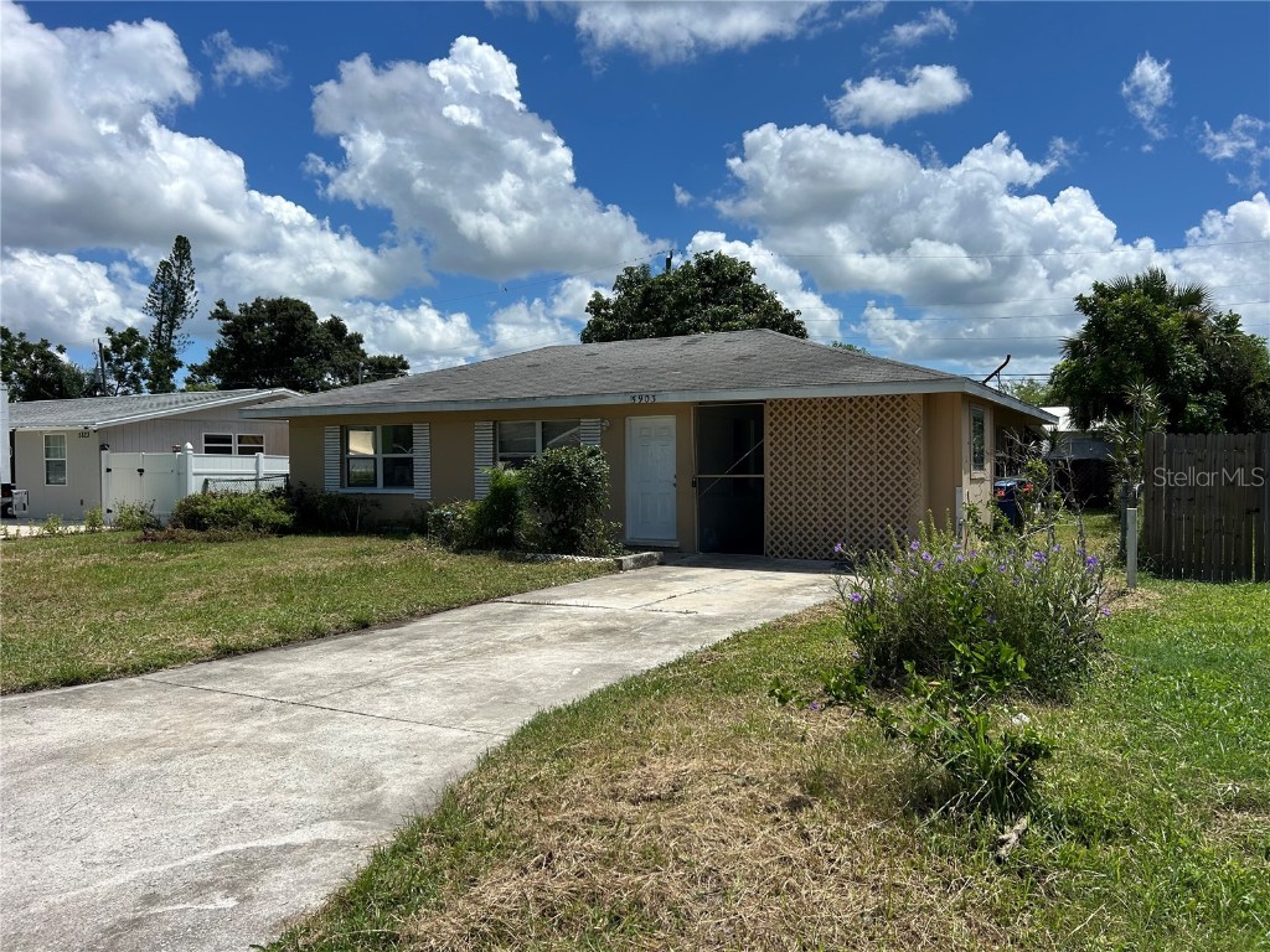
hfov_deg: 67.3
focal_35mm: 26
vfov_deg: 53.1
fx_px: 954
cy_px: 476
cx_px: 635
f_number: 1.5
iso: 50
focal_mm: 5.7
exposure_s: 1/7463
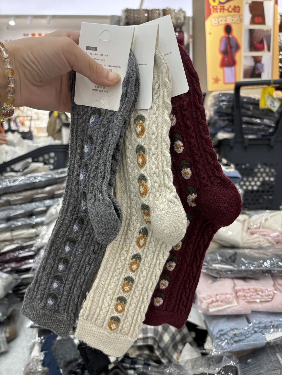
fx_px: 282
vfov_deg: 67.3
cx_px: 141
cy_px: 188
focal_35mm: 26
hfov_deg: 53.1
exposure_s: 1/100
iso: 100
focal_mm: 5.96
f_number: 1.6
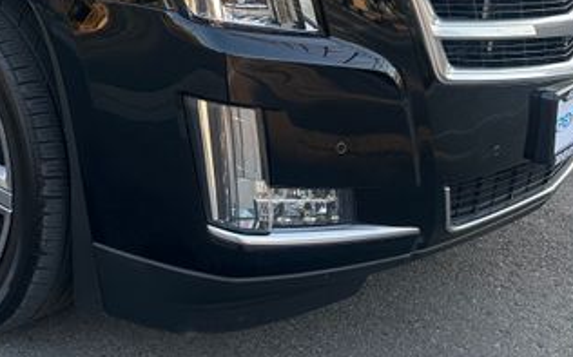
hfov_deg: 33.8
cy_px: -49
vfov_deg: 21.1
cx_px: 91
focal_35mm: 58
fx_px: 905
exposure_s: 1/290
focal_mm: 6.86
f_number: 1.78
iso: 80
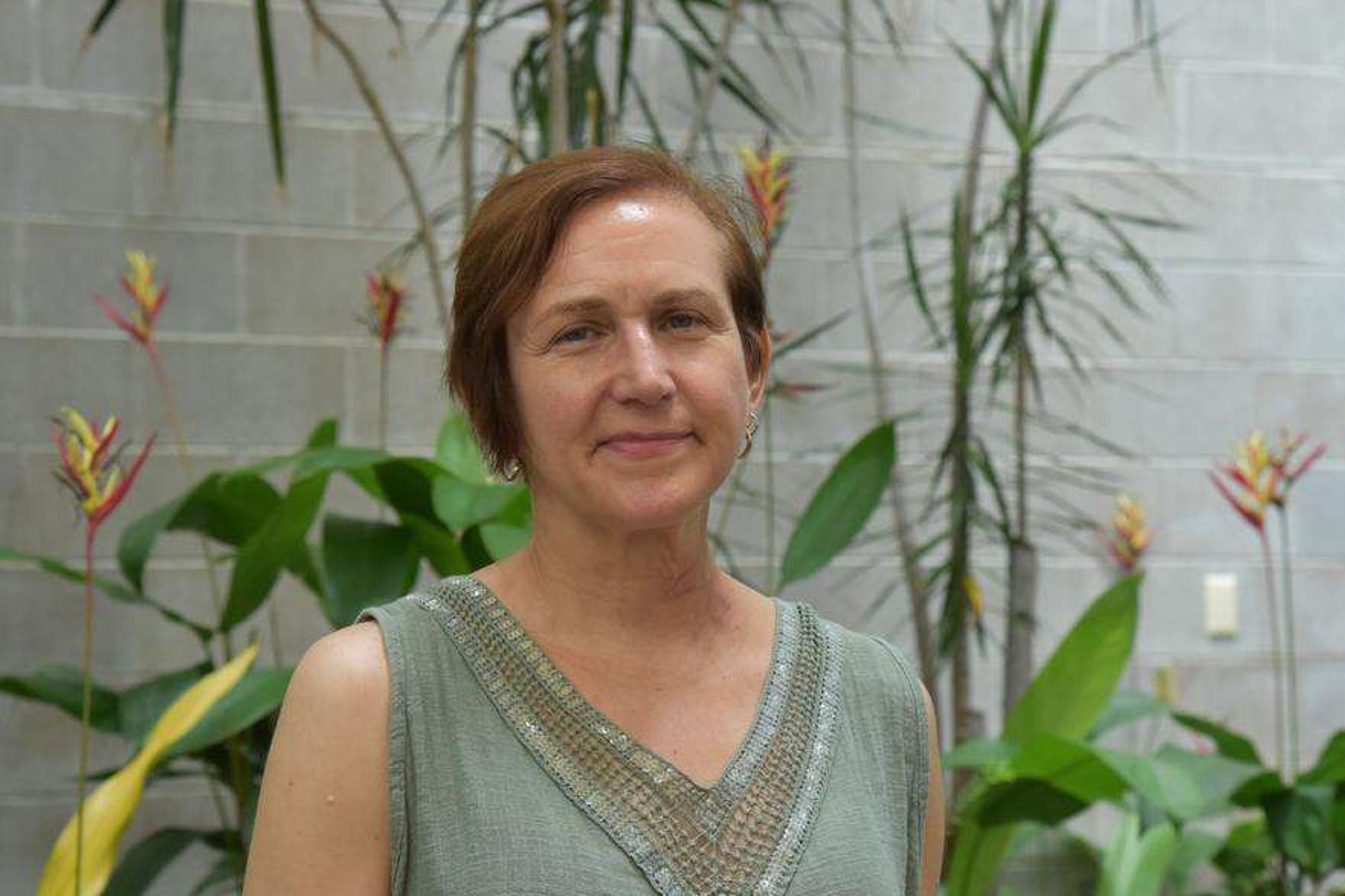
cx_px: 635
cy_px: 473
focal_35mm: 85
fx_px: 3175
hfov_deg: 23.9
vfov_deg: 16.1
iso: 2500
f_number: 8
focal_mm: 78
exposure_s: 1/250
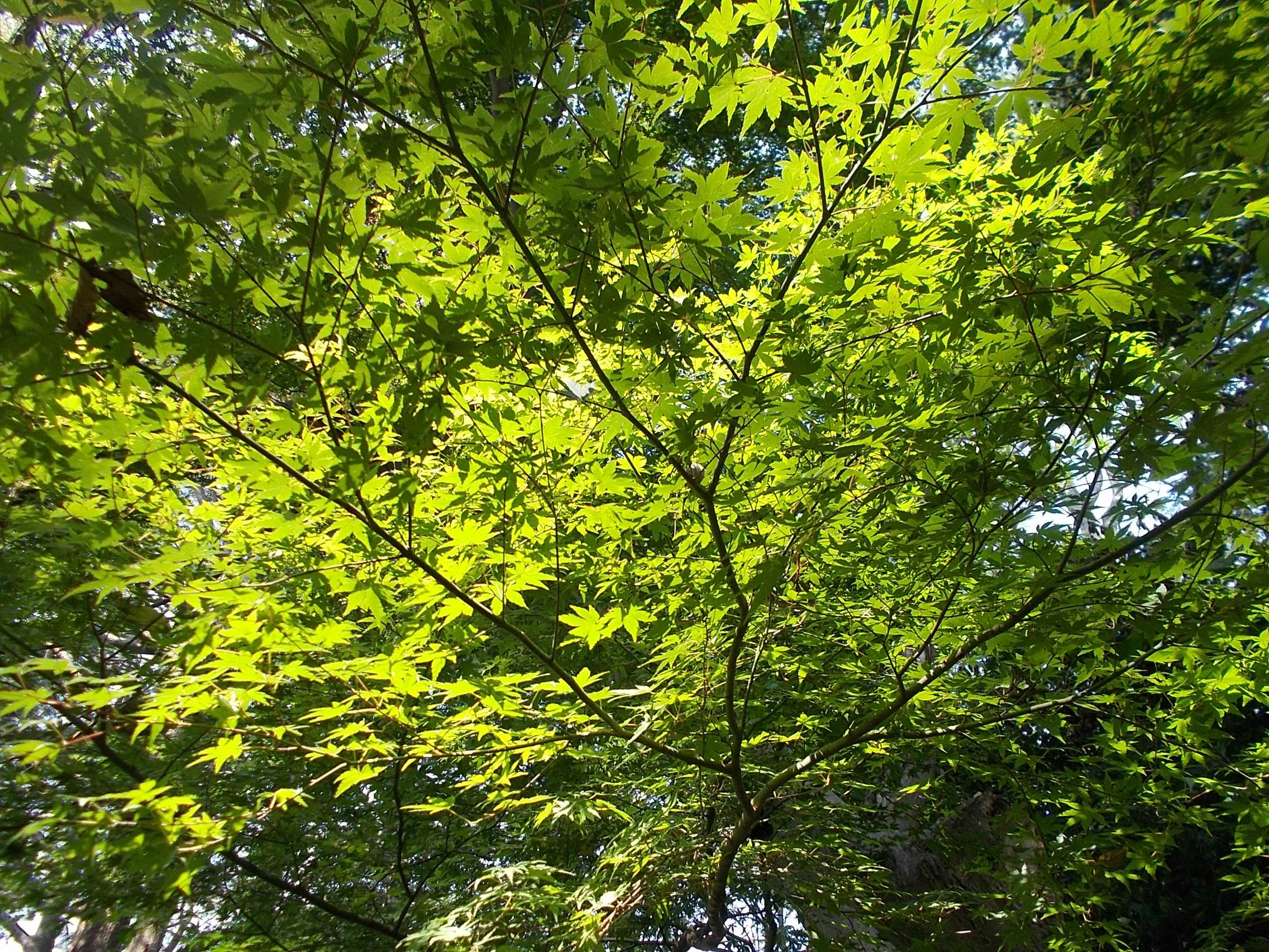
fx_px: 953
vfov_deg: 53.1
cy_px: 476
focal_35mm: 26
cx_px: 634
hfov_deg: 67.3
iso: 80
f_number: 3.2
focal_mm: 4.6
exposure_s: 1/100
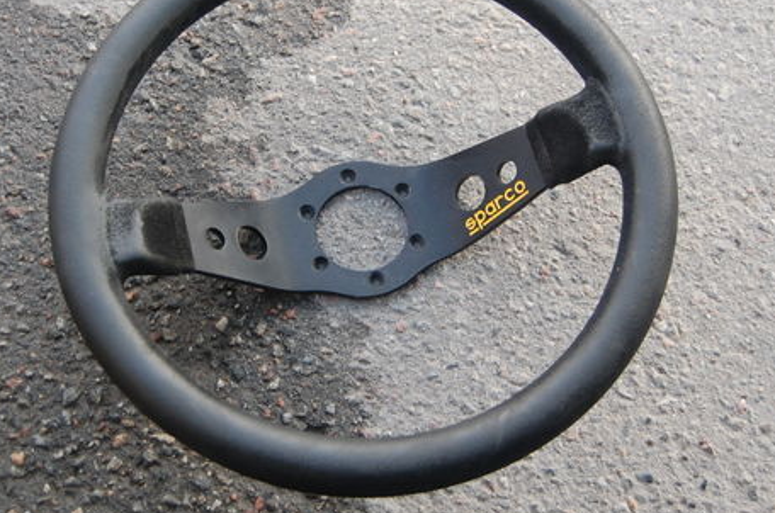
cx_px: 338
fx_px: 1267
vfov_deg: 22.9
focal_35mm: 59
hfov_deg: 34.0
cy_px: 204
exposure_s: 1/60
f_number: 4.2
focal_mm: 28
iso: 400
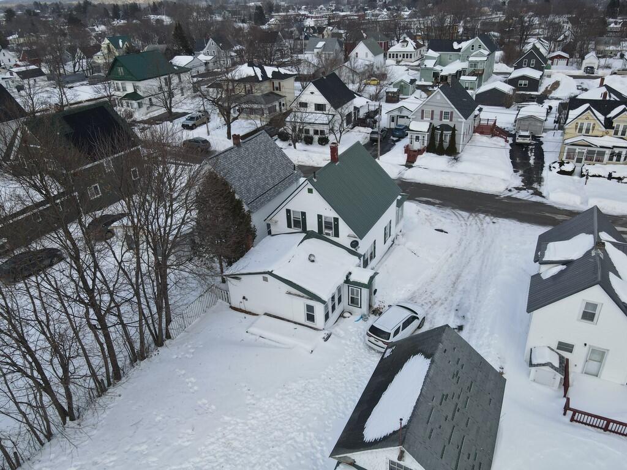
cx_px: 314
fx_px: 435
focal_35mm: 24
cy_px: 235
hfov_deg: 71.6
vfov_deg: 56.8
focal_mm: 4.5
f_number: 2.8
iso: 100
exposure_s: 1/400
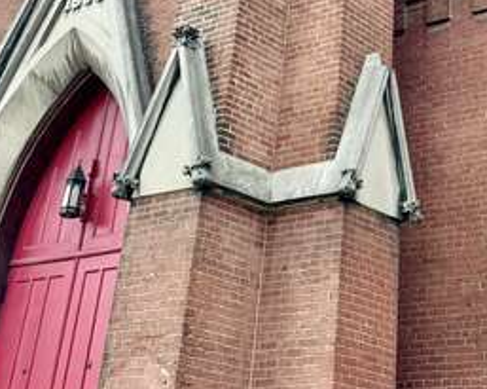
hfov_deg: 25.6
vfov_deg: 17.8
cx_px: 394
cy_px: -258
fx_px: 1051
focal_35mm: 73
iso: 80
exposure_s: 1/1285
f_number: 1.78
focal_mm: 6.76
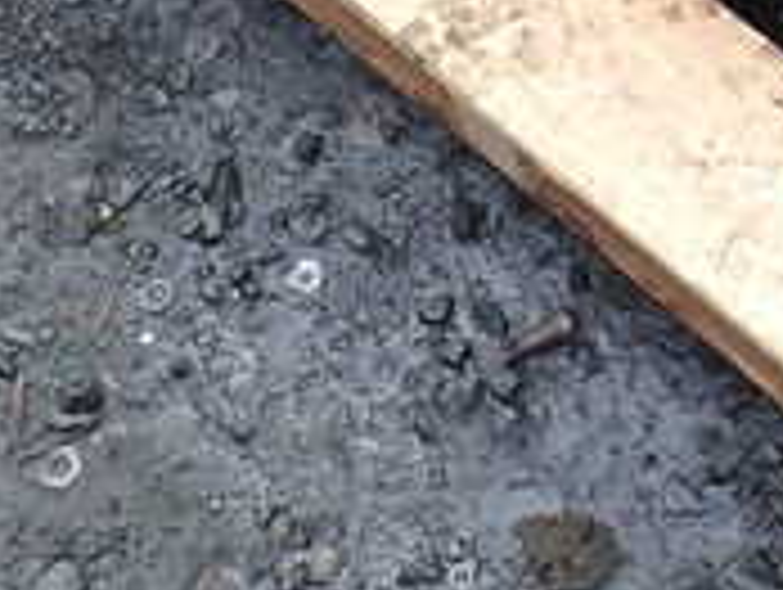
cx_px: 1116
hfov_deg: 20.1
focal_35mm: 86
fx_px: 1948
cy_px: -369
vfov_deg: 15.5
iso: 100
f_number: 2.8
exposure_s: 1/250
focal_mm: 4.5
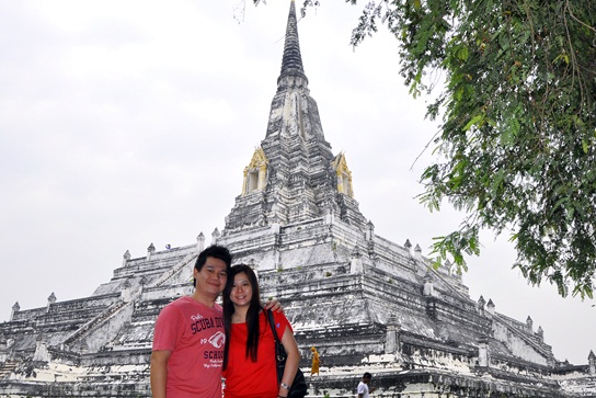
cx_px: 324
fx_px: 623
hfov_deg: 51.1
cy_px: 207
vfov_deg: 35.4
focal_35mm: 38
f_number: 11
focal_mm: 21
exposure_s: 1/200
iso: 400
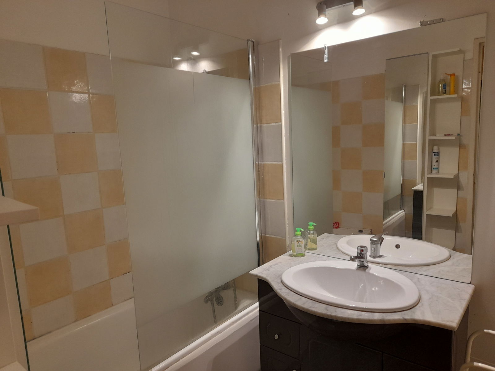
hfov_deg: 69.4
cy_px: 186
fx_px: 357
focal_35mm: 25
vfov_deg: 54.9
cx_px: 248
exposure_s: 1/50
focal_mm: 4.6
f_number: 2
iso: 160
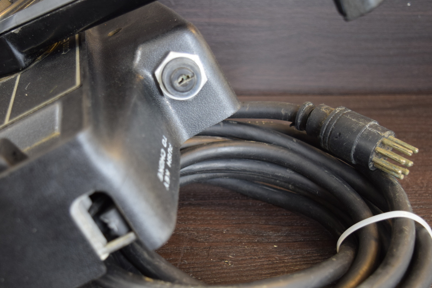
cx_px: 159
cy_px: 185
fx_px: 596
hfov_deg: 39.5
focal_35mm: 50
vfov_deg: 27.1
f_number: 4
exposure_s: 1/60
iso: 400
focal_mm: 25
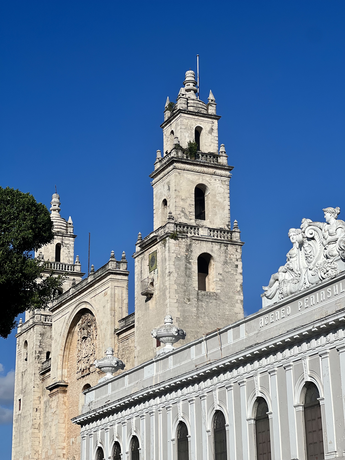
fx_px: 1023
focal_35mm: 77
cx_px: 172
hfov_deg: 19.1
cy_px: 230
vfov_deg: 25.3
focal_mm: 9
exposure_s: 1/1698
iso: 32
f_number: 2.8
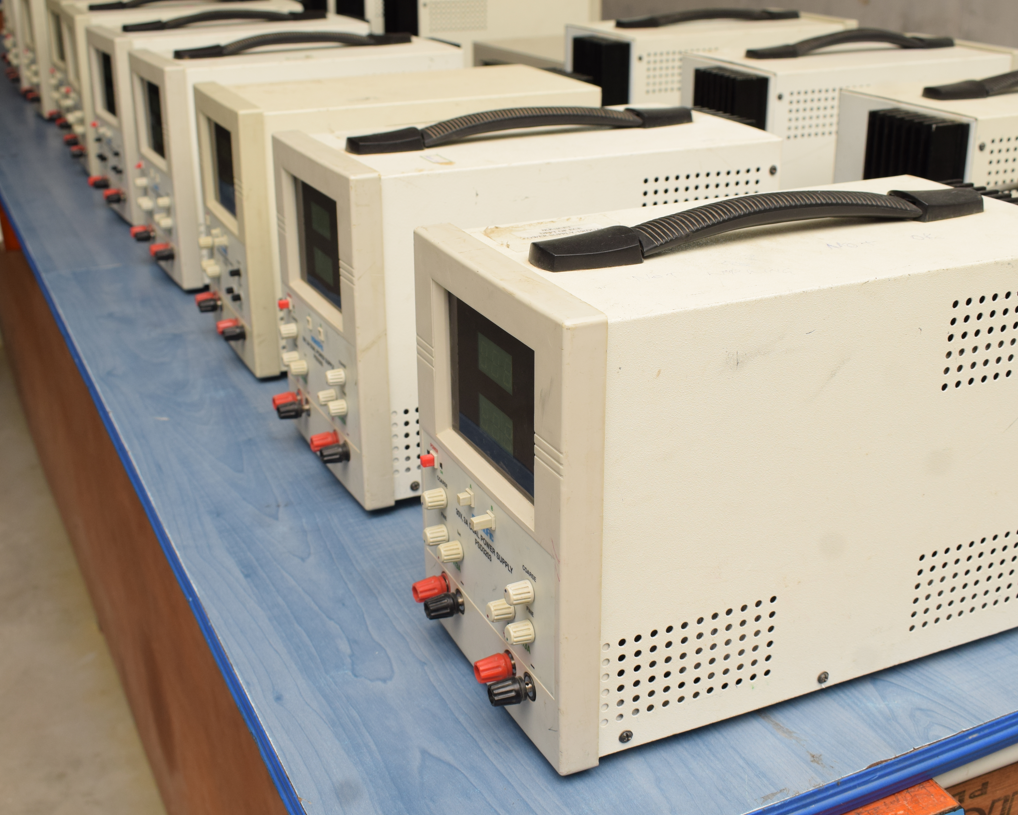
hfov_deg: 43.2
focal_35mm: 43
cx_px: 490
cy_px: 386
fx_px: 1284
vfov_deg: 35.2
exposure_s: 1/125
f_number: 8
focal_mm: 23
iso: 320
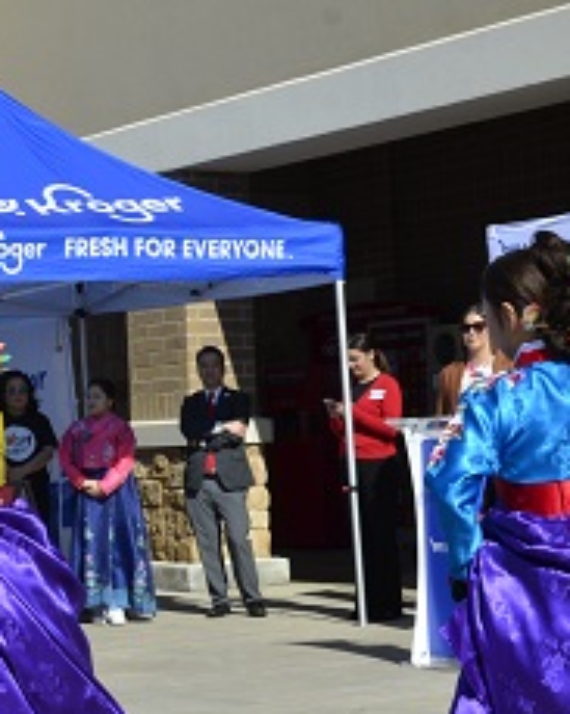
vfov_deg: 19.8
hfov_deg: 15.7
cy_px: 527
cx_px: -28
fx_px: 2026
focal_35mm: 96
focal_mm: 28
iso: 250
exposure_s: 1/500
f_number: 11
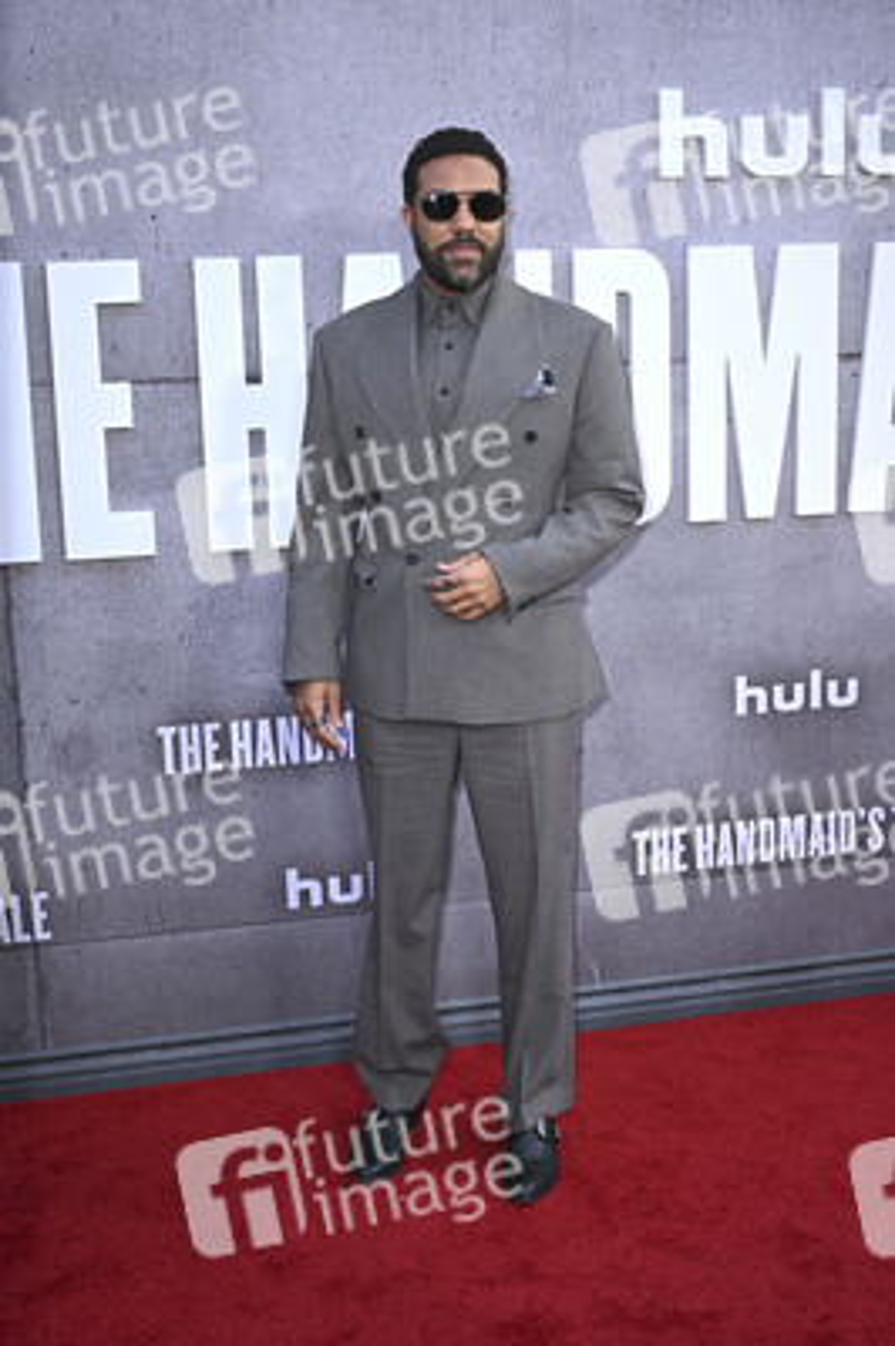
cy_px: 673
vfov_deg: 46.4
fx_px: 1569
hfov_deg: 31.8
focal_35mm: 42
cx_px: 448
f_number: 6.3
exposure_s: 1/250
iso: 640
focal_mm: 42
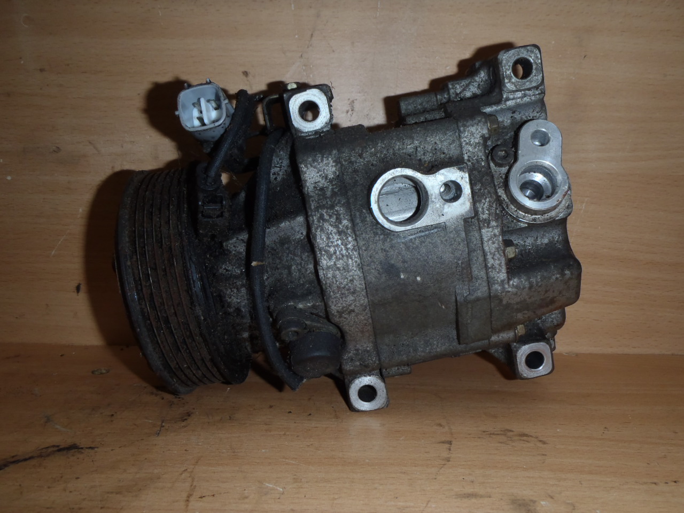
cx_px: 342
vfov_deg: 49.7
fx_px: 553
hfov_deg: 63.4
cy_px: 256
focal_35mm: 28
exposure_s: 1/30
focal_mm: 5
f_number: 11
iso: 100
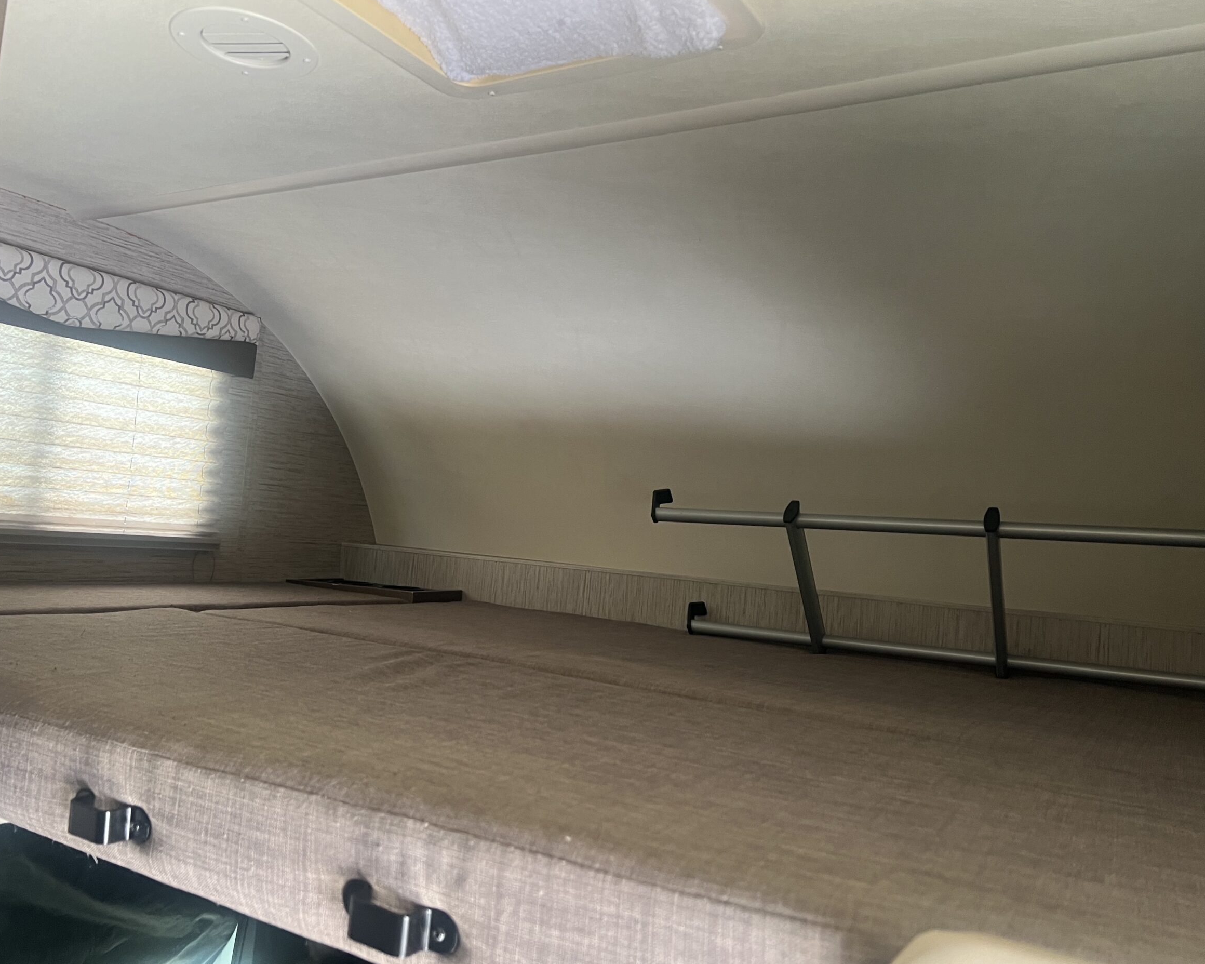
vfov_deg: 51.5
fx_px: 999
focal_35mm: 28
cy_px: 478
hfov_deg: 62.1
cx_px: 543
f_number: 1.5
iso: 200
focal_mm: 5.7
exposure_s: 1/60
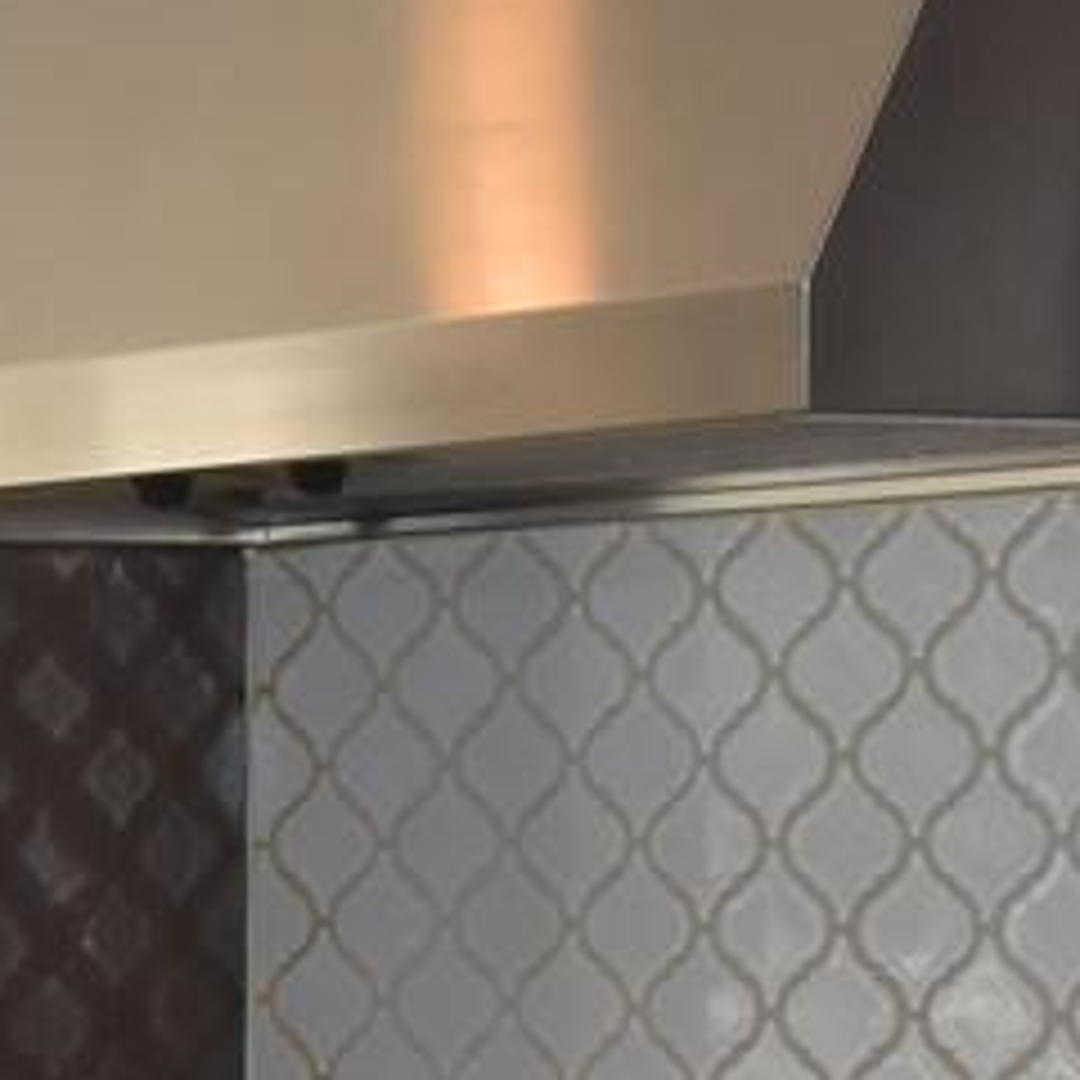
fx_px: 6918
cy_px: 1604
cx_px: -1926
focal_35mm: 196
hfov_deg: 7.9
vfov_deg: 8.7
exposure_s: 1/125
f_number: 5.6
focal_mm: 18
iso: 560
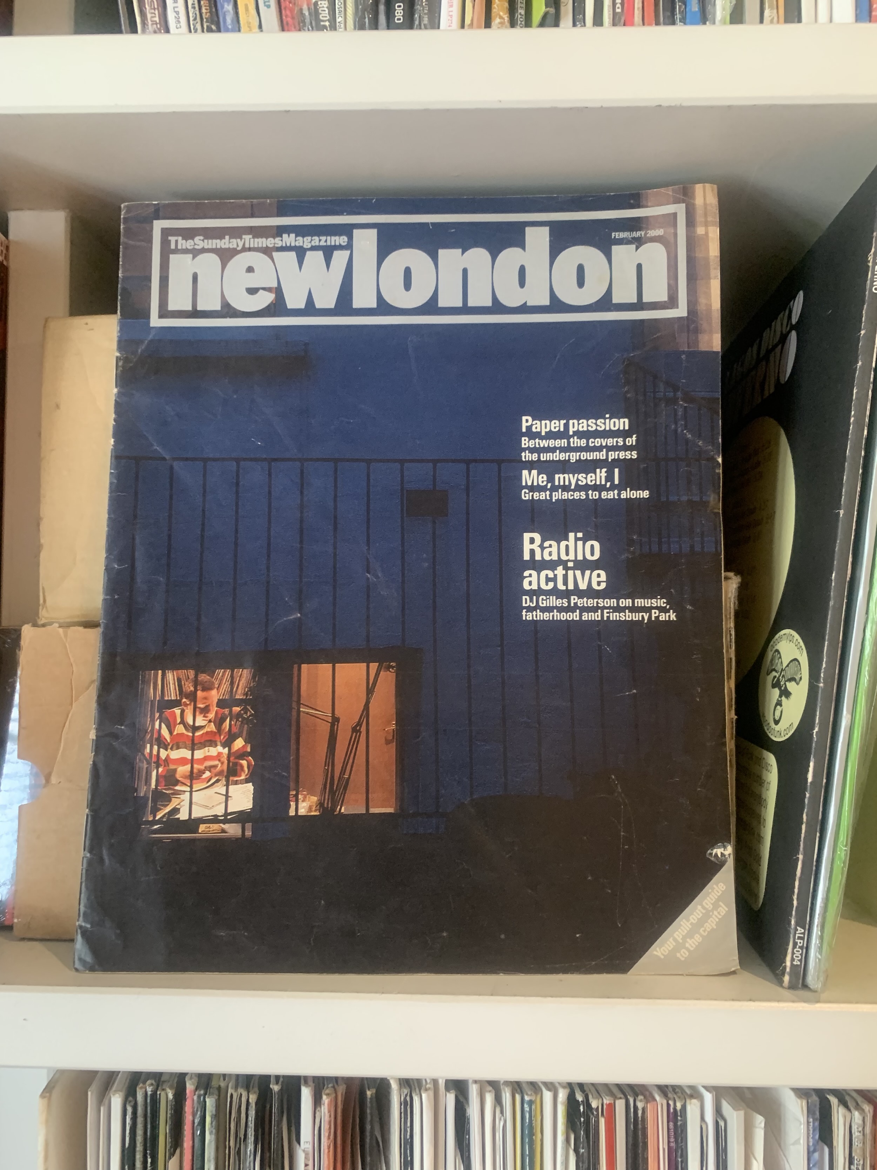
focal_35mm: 26
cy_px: 585
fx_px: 878
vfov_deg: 67.3
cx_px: 438
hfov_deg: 53.1
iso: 320
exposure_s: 1/50
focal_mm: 4.25
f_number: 1.8
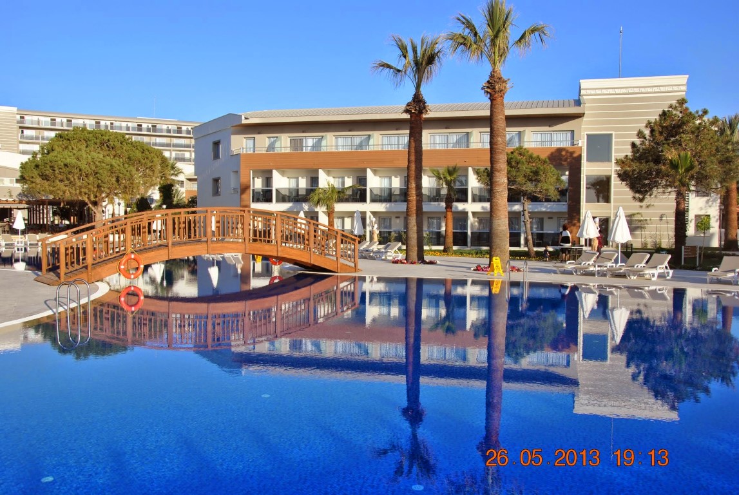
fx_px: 740
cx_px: 370
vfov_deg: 37.0
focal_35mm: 36
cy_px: 248
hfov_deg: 53.1
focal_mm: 24
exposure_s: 1/250
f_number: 8
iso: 100
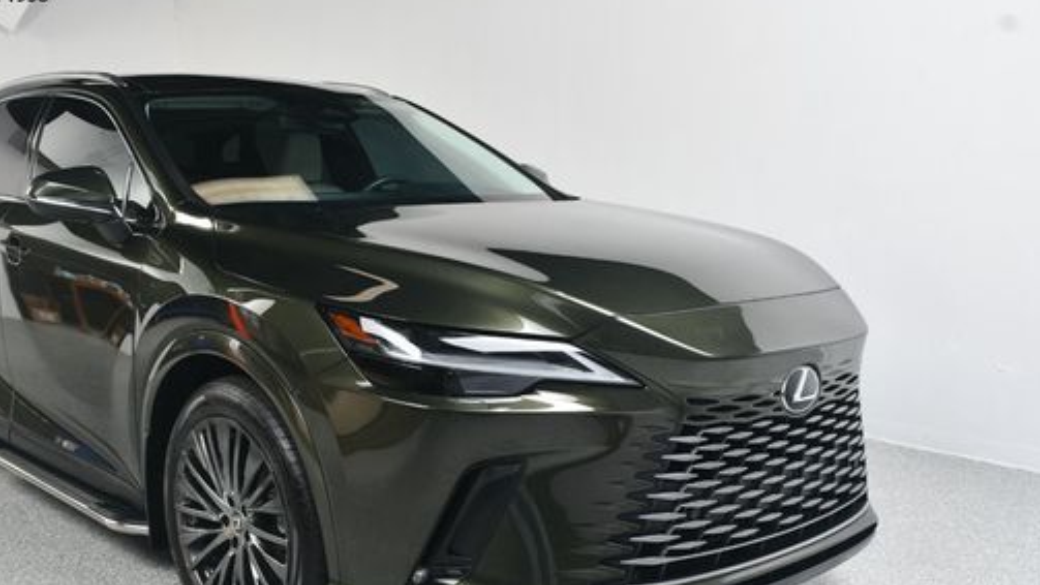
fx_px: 1103
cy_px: 349
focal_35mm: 40
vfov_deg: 29.6
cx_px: 389
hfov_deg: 50.0
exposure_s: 1/160
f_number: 8
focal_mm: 20
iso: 100
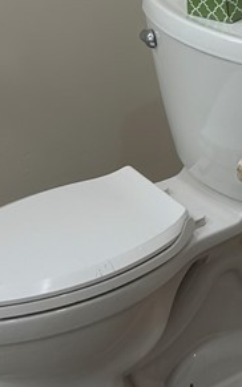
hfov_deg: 12.2
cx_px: 455
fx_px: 1023
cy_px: -137
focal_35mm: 97
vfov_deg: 19.5
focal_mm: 5.7
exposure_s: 1/208
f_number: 1.5
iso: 40
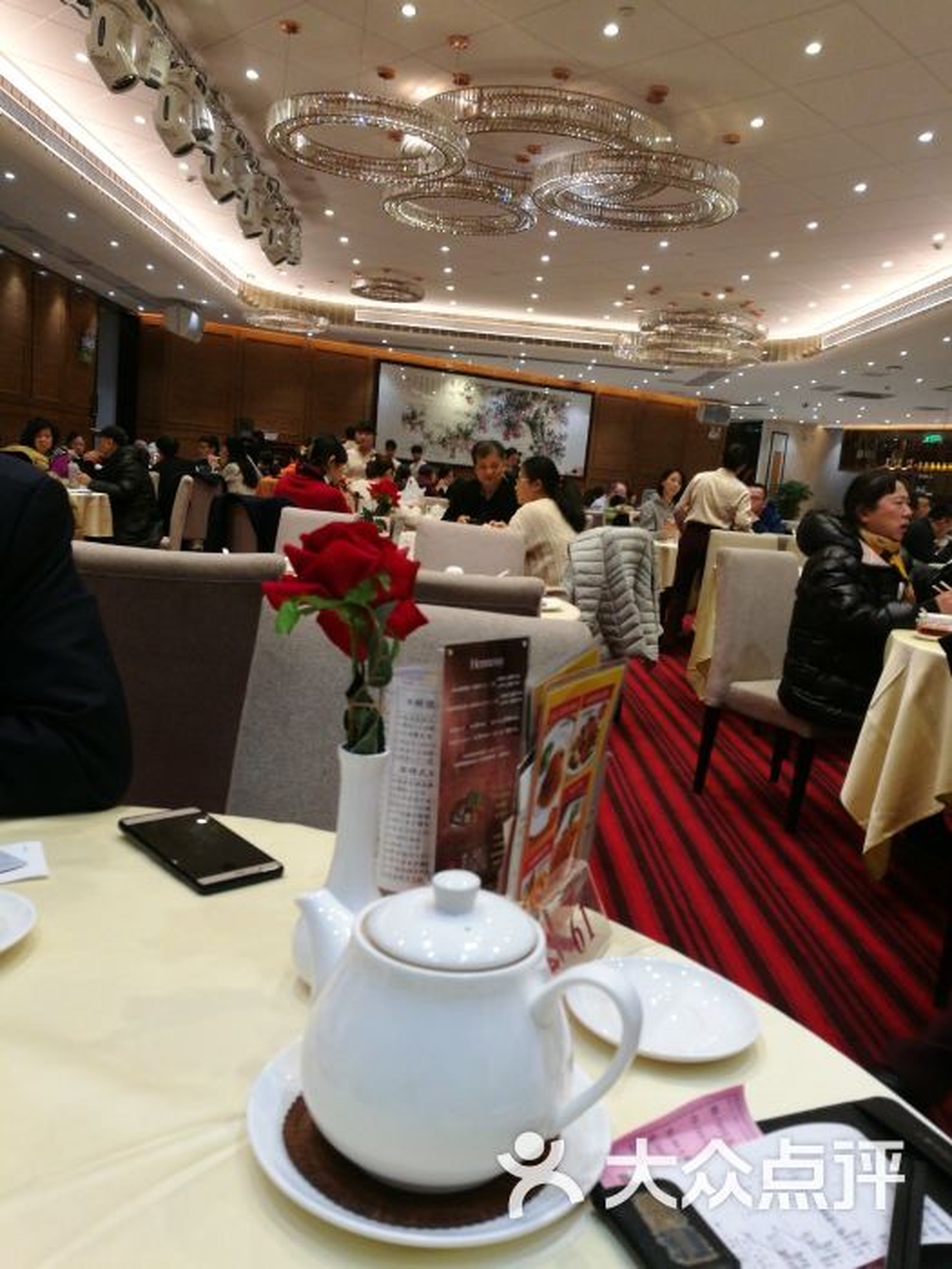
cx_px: 476
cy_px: 634
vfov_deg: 65.3
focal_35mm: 27
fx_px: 990
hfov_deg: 51.4
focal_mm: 4.5
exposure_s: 1/50
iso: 200
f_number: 2.2
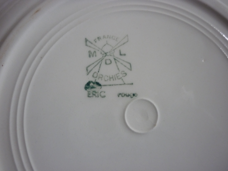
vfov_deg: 42.9
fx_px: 217
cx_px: 114
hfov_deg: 55.4
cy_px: 86
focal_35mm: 33
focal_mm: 5.5
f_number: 2.8
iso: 160
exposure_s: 1/30
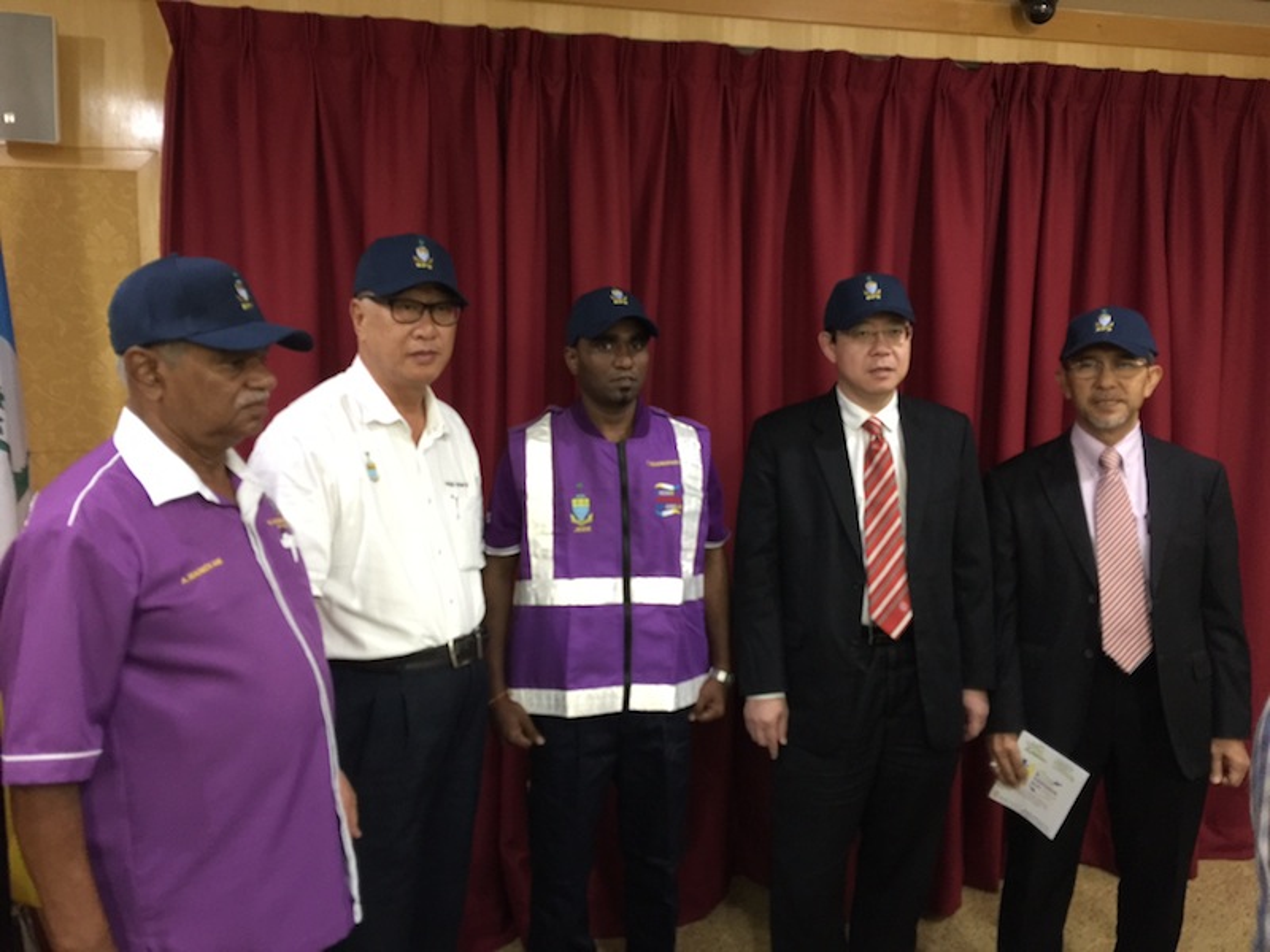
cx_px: 635
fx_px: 1064
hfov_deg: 61.7
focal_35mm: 29
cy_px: 476
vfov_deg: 48.2
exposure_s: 1/10
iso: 125
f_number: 2.2
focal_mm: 4.15
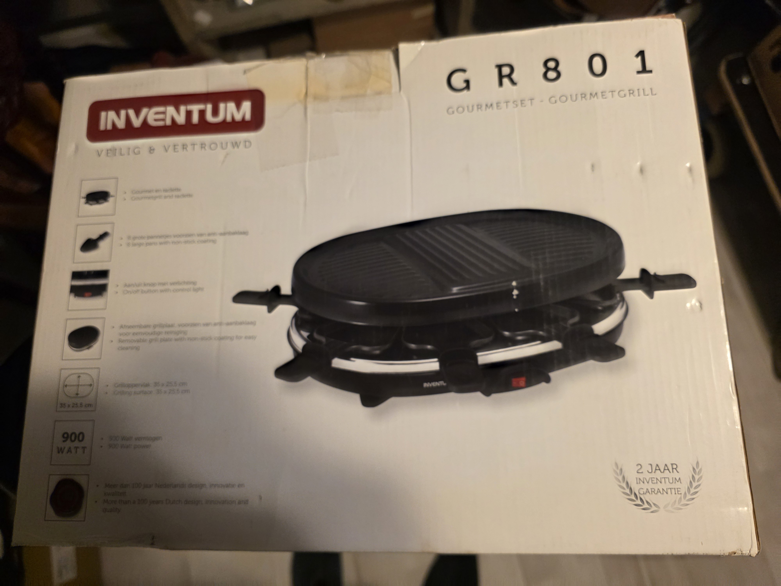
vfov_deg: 58.9
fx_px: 519
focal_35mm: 23
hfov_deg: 73.9
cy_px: 293
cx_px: 390
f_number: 1.7
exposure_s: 1/100
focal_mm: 6.3
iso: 500
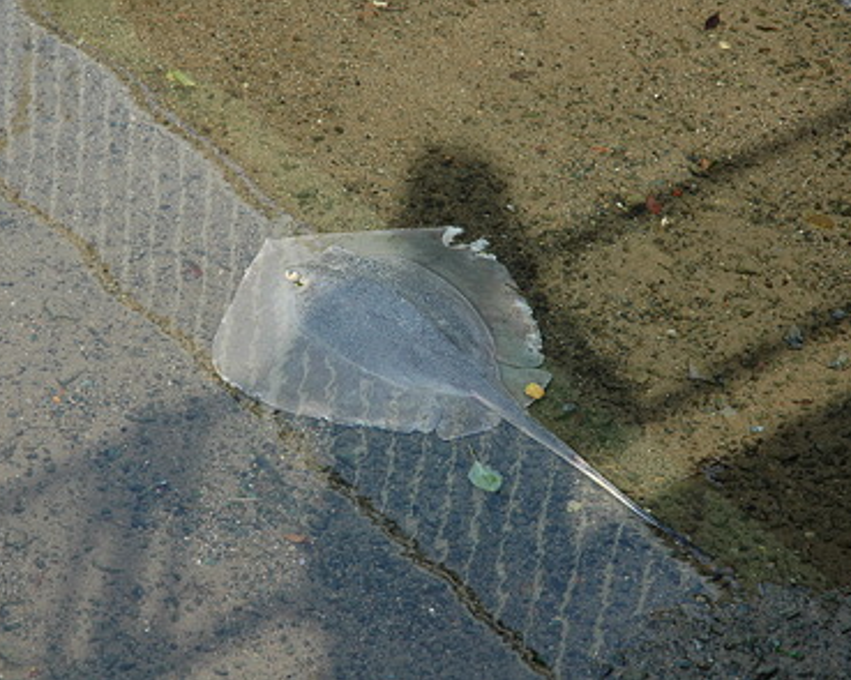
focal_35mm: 120
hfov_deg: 16.0
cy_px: 338
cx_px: 445
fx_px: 3022
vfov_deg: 12.8
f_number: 7.1
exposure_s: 1/200
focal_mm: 70
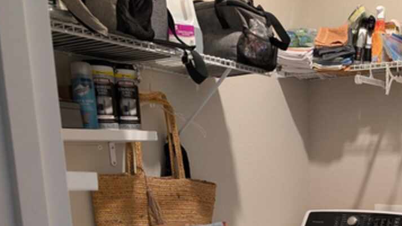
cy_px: 242
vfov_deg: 24.0
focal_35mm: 47
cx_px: 338
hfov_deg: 41.3
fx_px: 501
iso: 133
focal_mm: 6.9
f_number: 1.68
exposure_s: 1/24
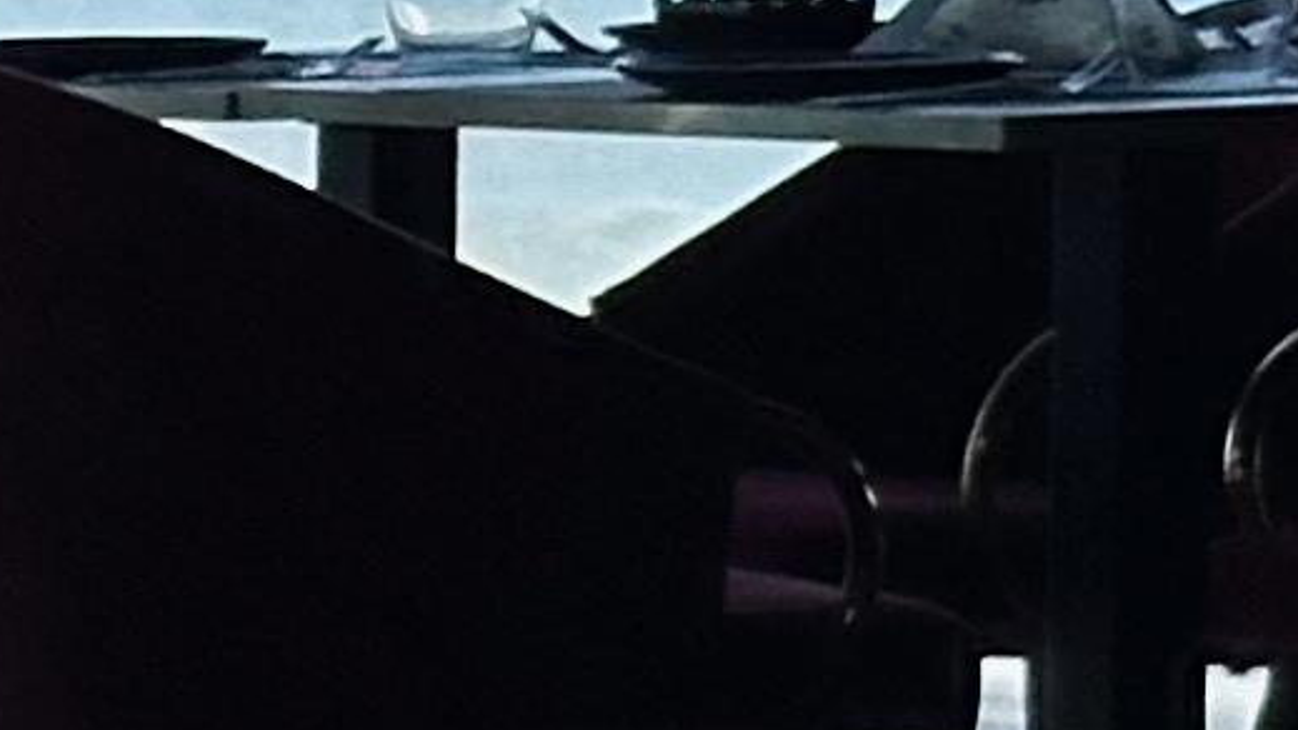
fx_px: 13974
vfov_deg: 3.0
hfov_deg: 4.9
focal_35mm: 406
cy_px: 1175
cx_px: -3199
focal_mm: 6.86
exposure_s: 1/4367
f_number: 1.78
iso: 64
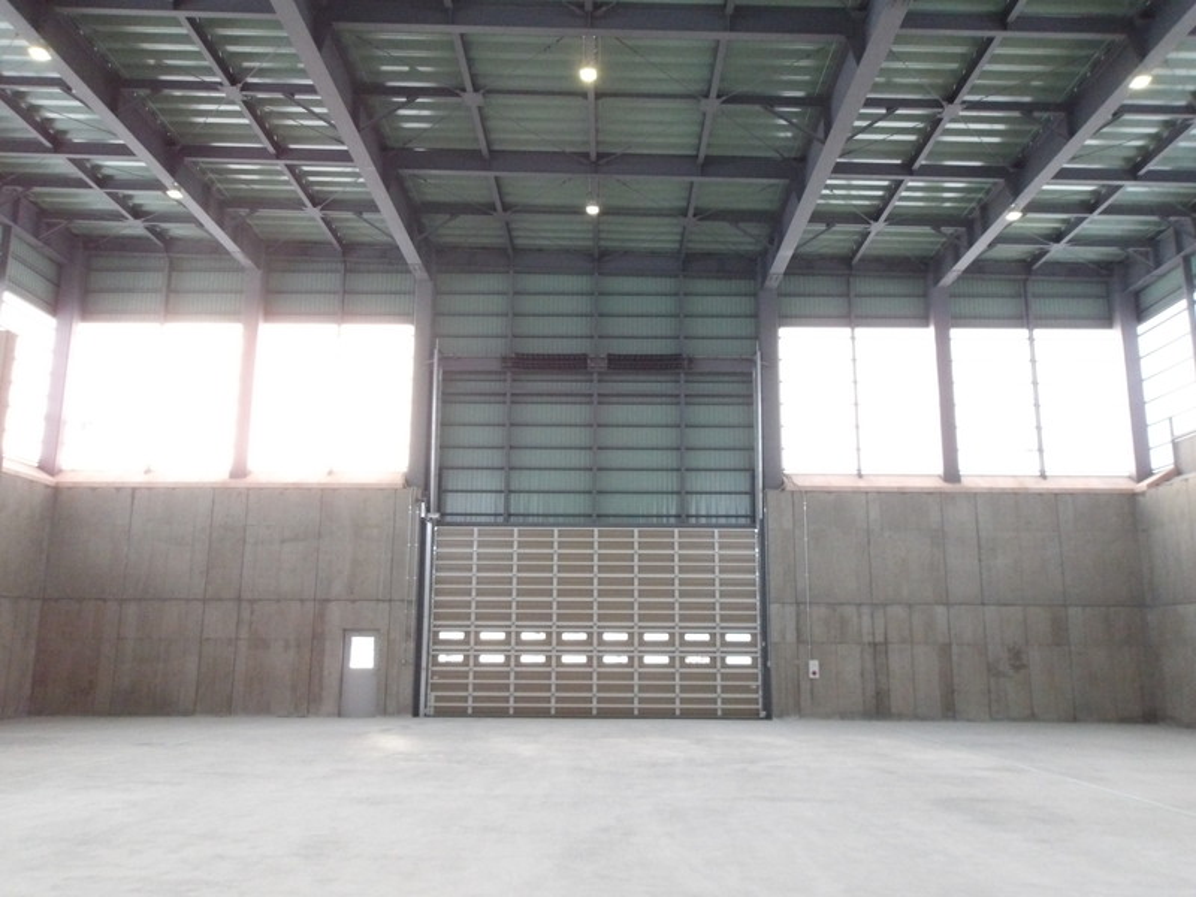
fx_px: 933
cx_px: 598
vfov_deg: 51.4
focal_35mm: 27
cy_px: 448
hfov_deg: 65.3
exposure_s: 1/60
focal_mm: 4.9
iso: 1096
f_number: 10.4
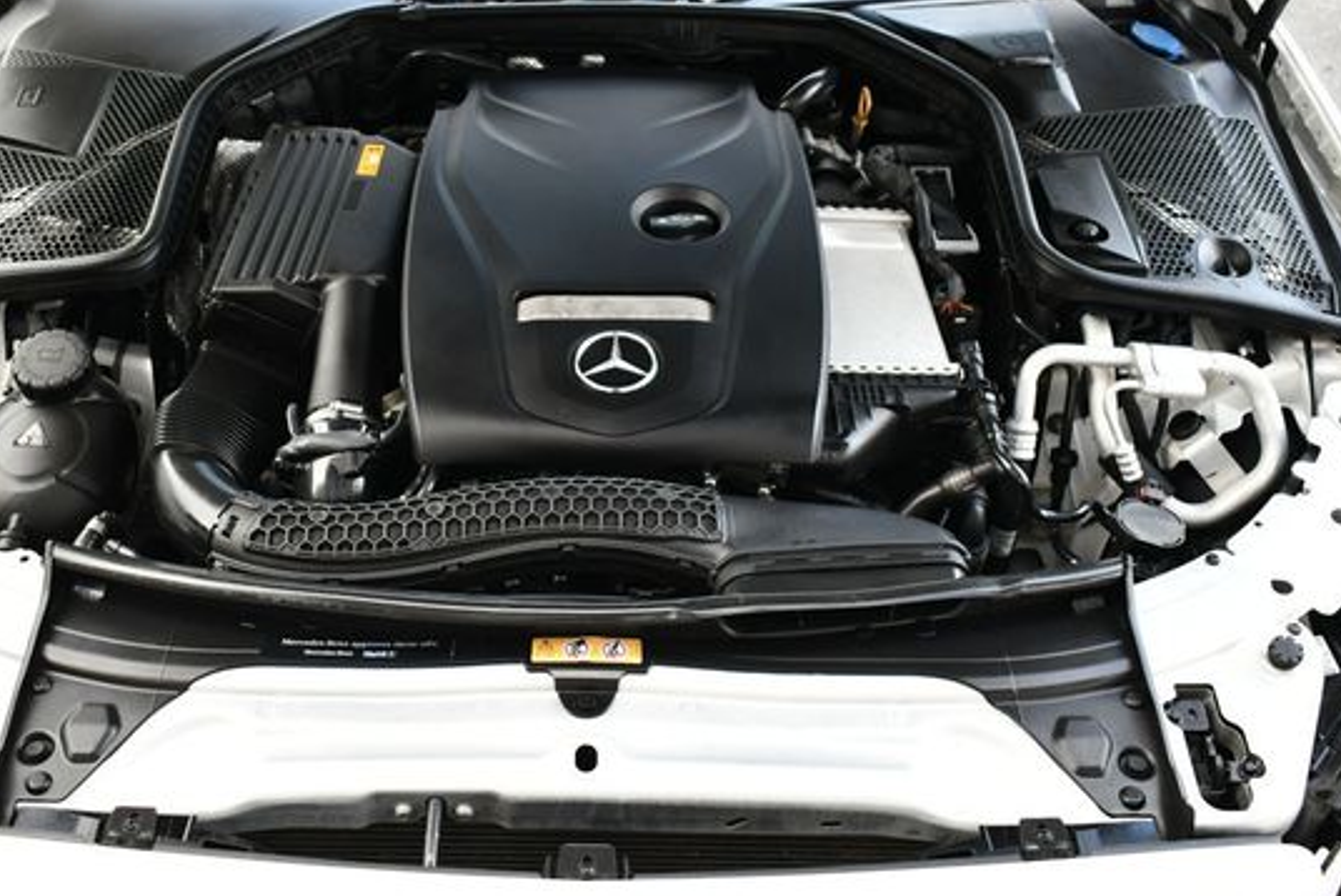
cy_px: 365
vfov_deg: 31.2
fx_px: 1603
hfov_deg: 45.3
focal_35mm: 43
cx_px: 595
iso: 450
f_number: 3.5
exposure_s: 1/250
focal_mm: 18
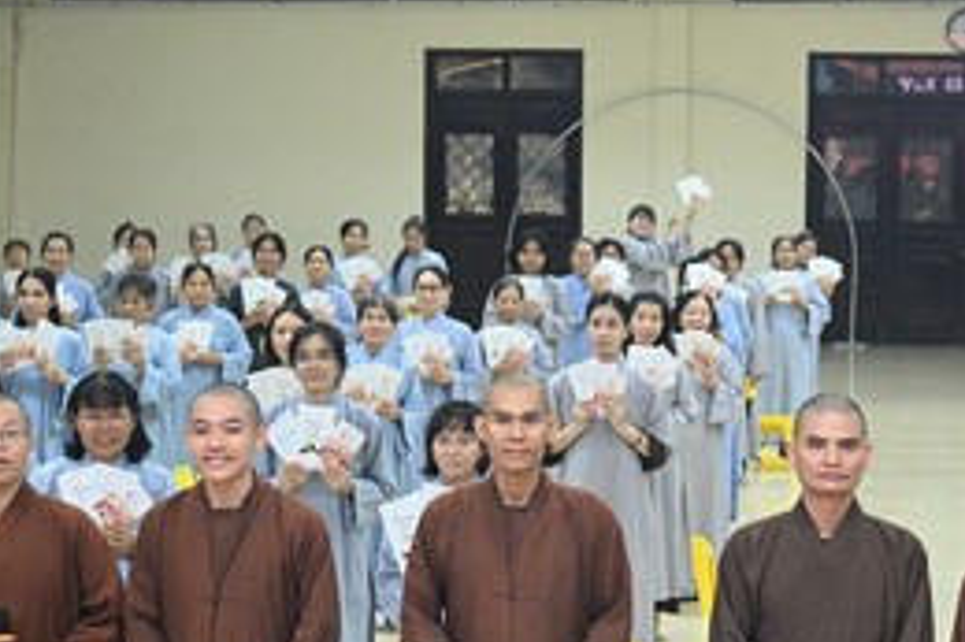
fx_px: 2947
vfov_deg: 12.4
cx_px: 809
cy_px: 334
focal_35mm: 110
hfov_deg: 18.4
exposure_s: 1/200
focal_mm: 44
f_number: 4
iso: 8000
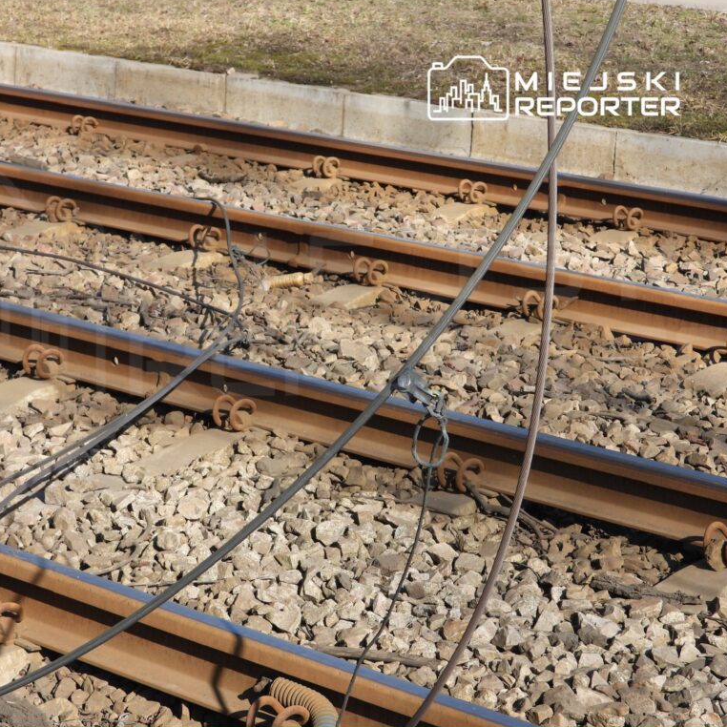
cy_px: 363
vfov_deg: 17.2
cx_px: 273
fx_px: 2400
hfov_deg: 17.2
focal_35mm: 101
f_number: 3.5
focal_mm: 15.3
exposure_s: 1/640
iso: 100
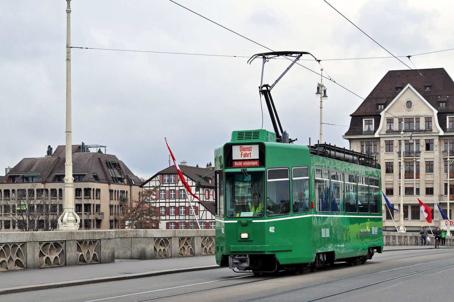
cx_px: 227
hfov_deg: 23.4
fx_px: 1096
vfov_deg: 15.7
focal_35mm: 87
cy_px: 151
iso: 400
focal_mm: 58
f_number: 7.1
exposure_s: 1/800
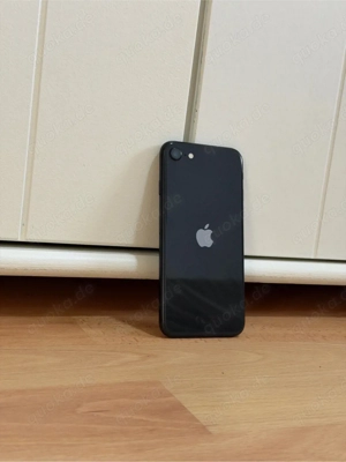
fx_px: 640
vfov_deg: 39.7
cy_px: 231
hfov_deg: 30.3
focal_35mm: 48
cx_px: 173
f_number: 1.78
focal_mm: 6.76
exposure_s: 1/40
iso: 320
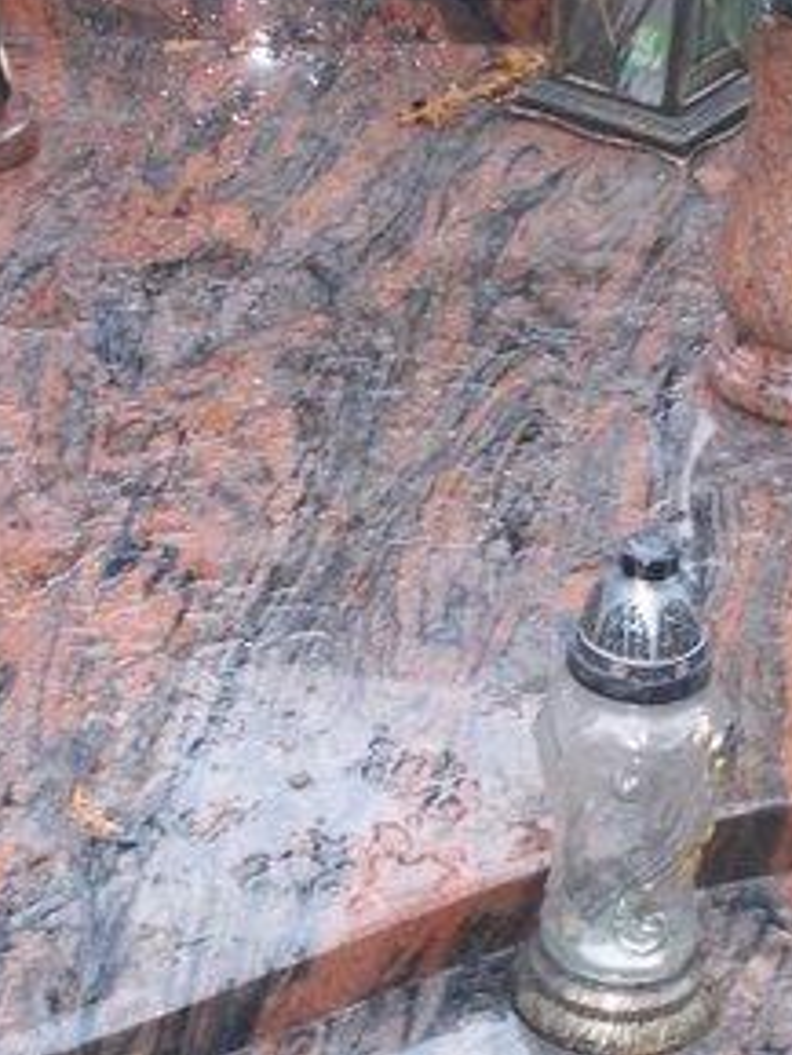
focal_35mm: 92
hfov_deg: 16.1
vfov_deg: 21.3
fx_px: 2804
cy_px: 562
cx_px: 307
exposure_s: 1/25
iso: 320
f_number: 3.2
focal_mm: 4.6
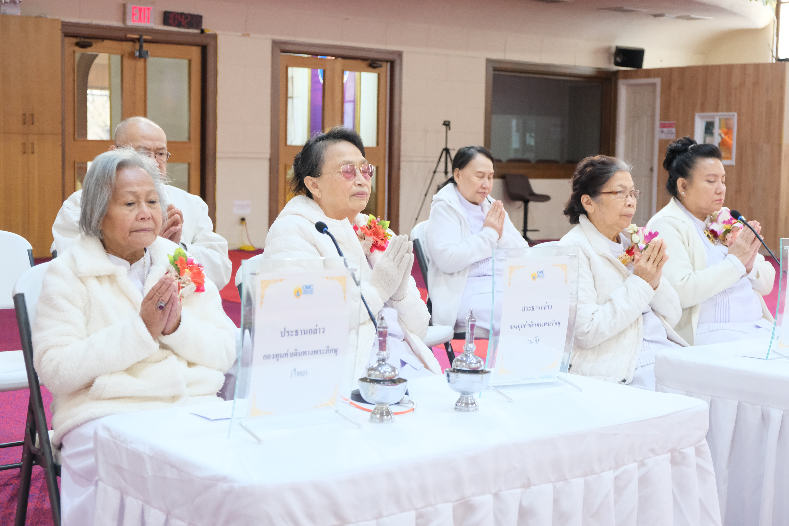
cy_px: 263
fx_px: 1227
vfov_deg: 24.2
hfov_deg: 35.6
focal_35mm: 56
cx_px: 394
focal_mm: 37.4
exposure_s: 1/42
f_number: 3.6
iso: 3200
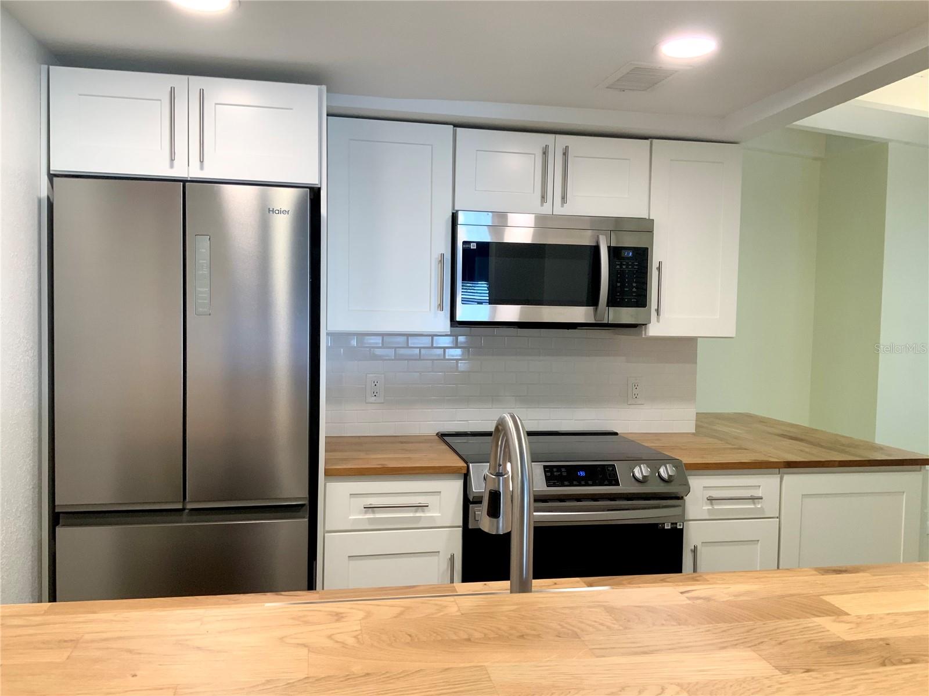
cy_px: 348
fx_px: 778
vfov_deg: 48.2
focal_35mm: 29
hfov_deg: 61.7
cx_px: 464
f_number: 1.8
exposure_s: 1/60
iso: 50
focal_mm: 3
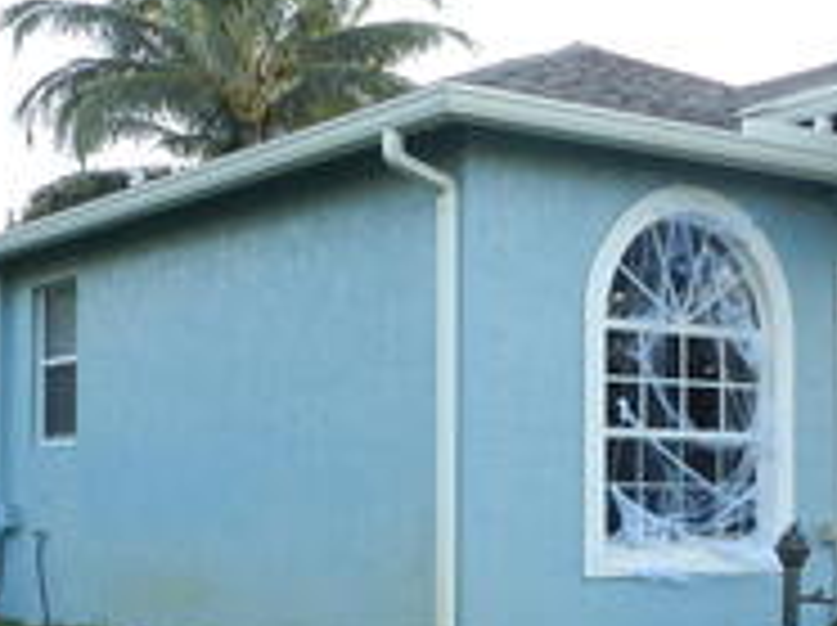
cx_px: 544
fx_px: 1666
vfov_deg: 21.1
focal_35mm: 69
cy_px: 459
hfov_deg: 28.1
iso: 160
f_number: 3.7
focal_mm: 5.6
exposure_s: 1/40
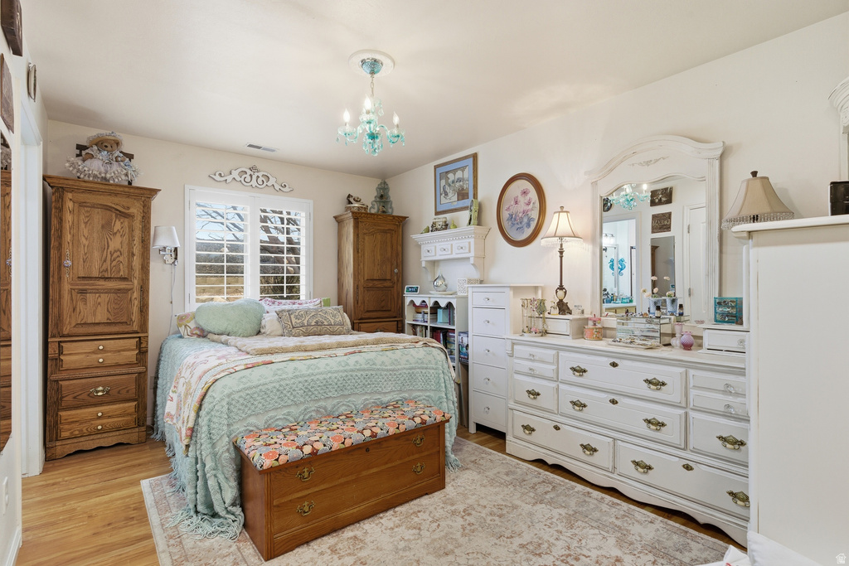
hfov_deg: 90.0
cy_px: 283
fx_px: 425
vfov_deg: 67.4
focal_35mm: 18
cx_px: 424
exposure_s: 1/100
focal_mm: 18
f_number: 9
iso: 250
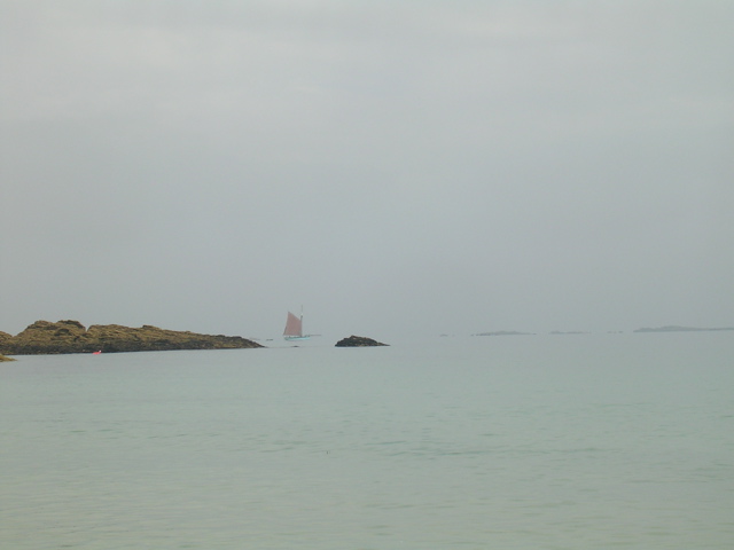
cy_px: 275
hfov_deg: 17.1
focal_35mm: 115
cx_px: 367
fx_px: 2438
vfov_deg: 12.9
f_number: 4.9
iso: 50
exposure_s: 1/548
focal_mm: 17.4
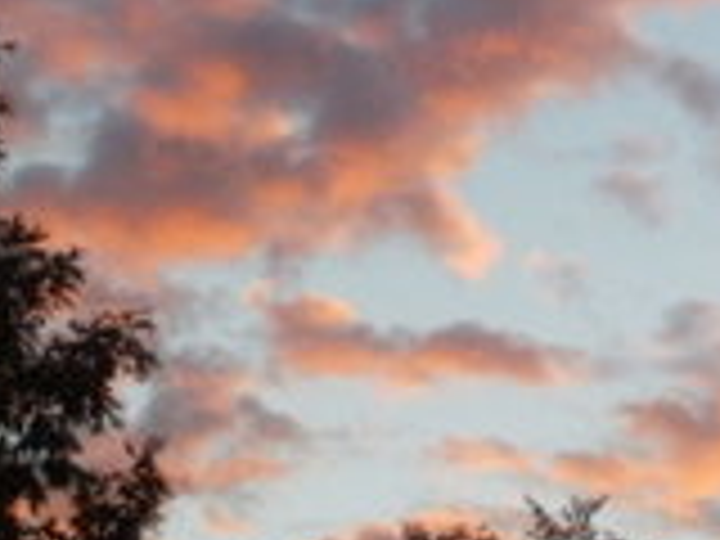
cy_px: 140
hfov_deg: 14.5
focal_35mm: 135
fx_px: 2808
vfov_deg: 11.0
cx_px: 572
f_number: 5.6
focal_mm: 6.3
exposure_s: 1/60
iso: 200
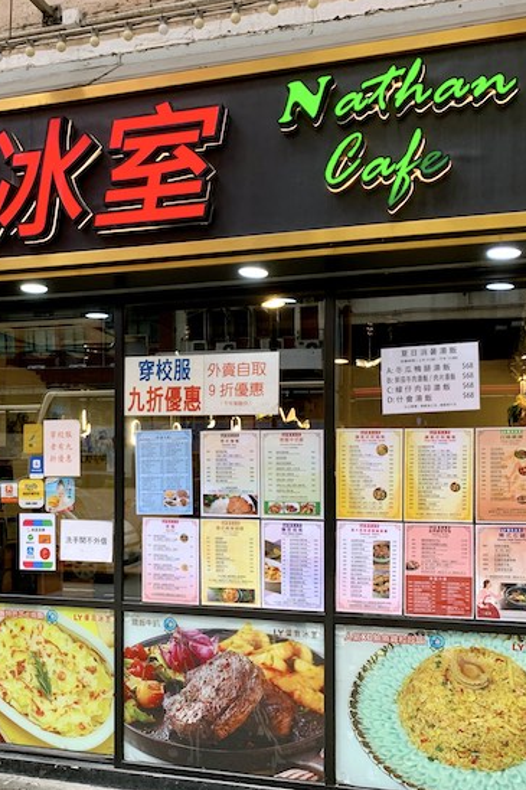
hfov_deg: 34.4
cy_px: 395
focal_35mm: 37
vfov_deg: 51.9
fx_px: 811
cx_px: 81
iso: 50
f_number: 1.8
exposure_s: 1/121
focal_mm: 4.25
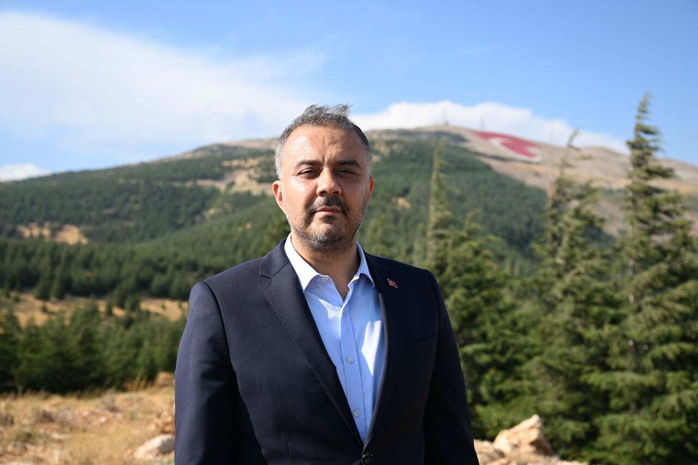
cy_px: 232
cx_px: 349
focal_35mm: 39
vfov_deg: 34.2
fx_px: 756
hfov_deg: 49.6
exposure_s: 1/2500
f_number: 4
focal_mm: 39
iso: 320
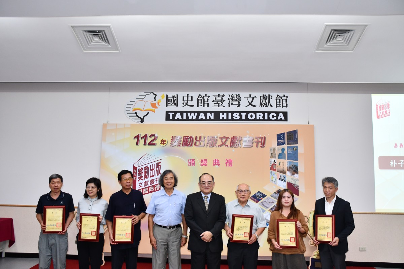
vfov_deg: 43.6
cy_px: 134
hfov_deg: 61.9
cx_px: 202
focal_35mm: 30
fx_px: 337
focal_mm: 20
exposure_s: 1/80
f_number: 4
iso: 1250
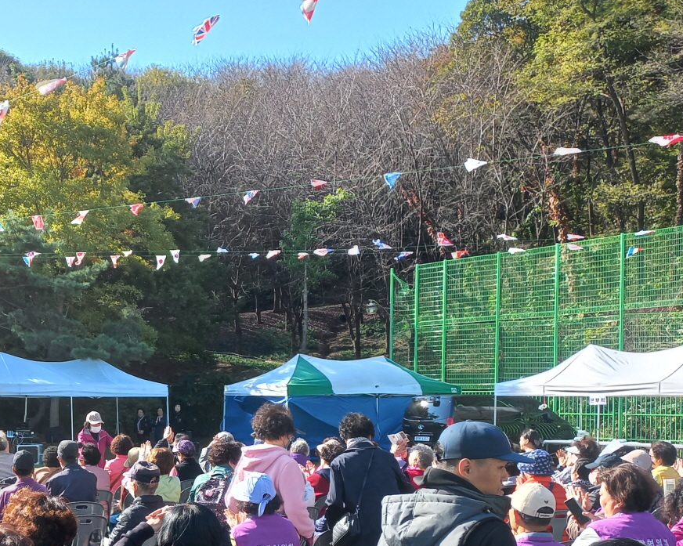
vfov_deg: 26.7
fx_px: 1132
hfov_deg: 32.0
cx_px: 69
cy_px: 430
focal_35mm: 56
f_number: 1.8
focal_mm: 4.6
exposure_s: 1/180
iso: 25
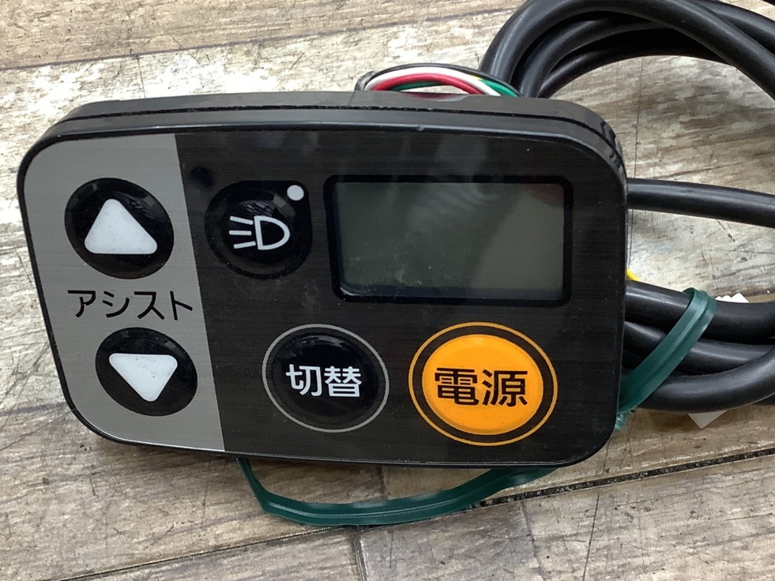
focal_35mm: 52
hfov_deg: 36.8
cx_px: 340
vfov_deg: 28.0
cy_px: 289
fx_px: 1164
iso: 250
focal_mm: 3.3
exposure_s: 1/50
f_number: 2.4
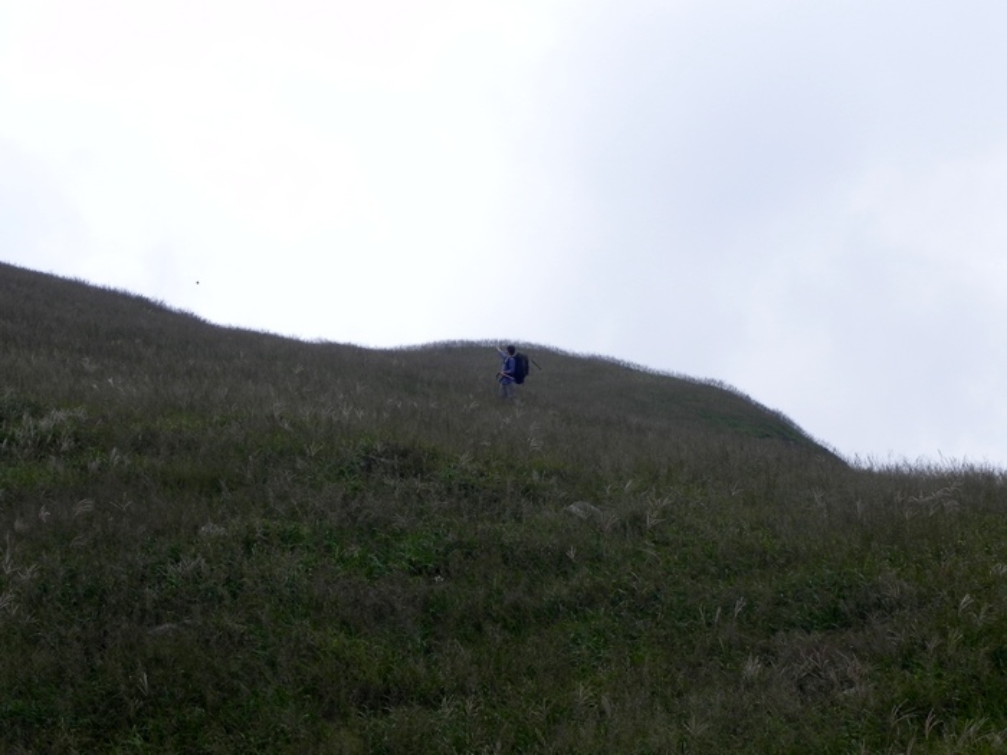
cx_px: 504
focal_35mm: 75
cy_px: 378
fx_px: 2182
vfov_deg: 19.6
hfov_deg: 26.0
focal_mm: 13.4
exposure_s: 1/388
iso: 160
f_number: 7.1
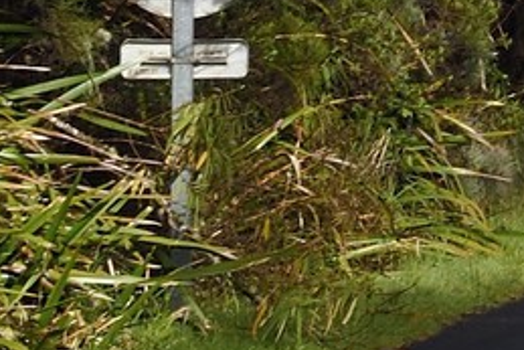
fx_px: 4136
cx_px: 1228
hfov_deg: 6.9
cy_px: -550
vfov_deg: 4.7
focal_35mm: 284
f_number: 8
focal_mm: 46
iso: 200
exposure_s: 1/320
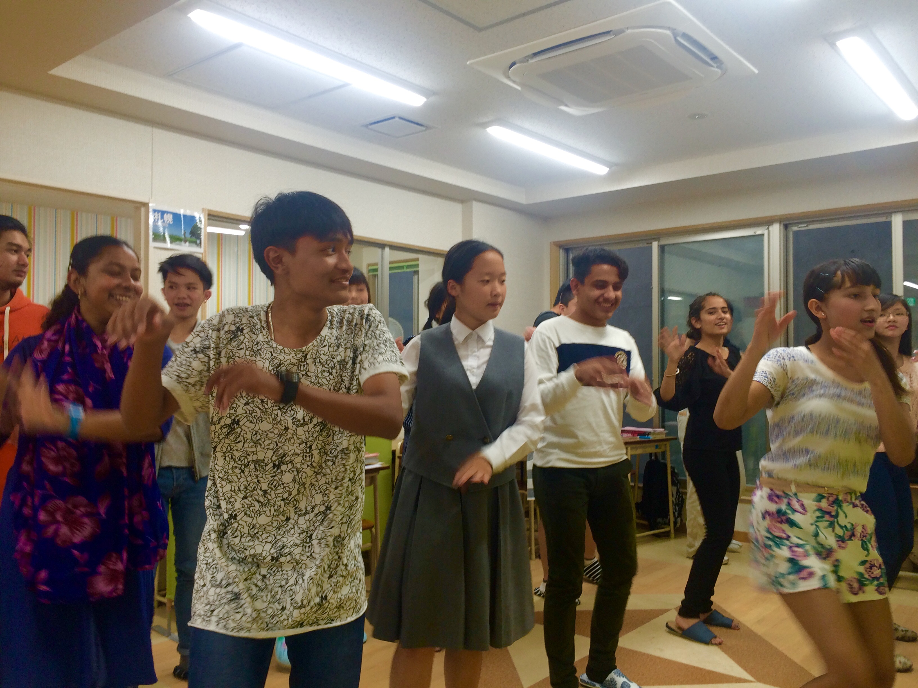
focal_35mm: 29
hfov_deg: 61.7
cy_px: 344
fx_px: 769
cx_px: 459
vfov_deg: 48.2
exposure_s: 1/30
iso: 32
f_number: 2.2
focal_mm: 4.15
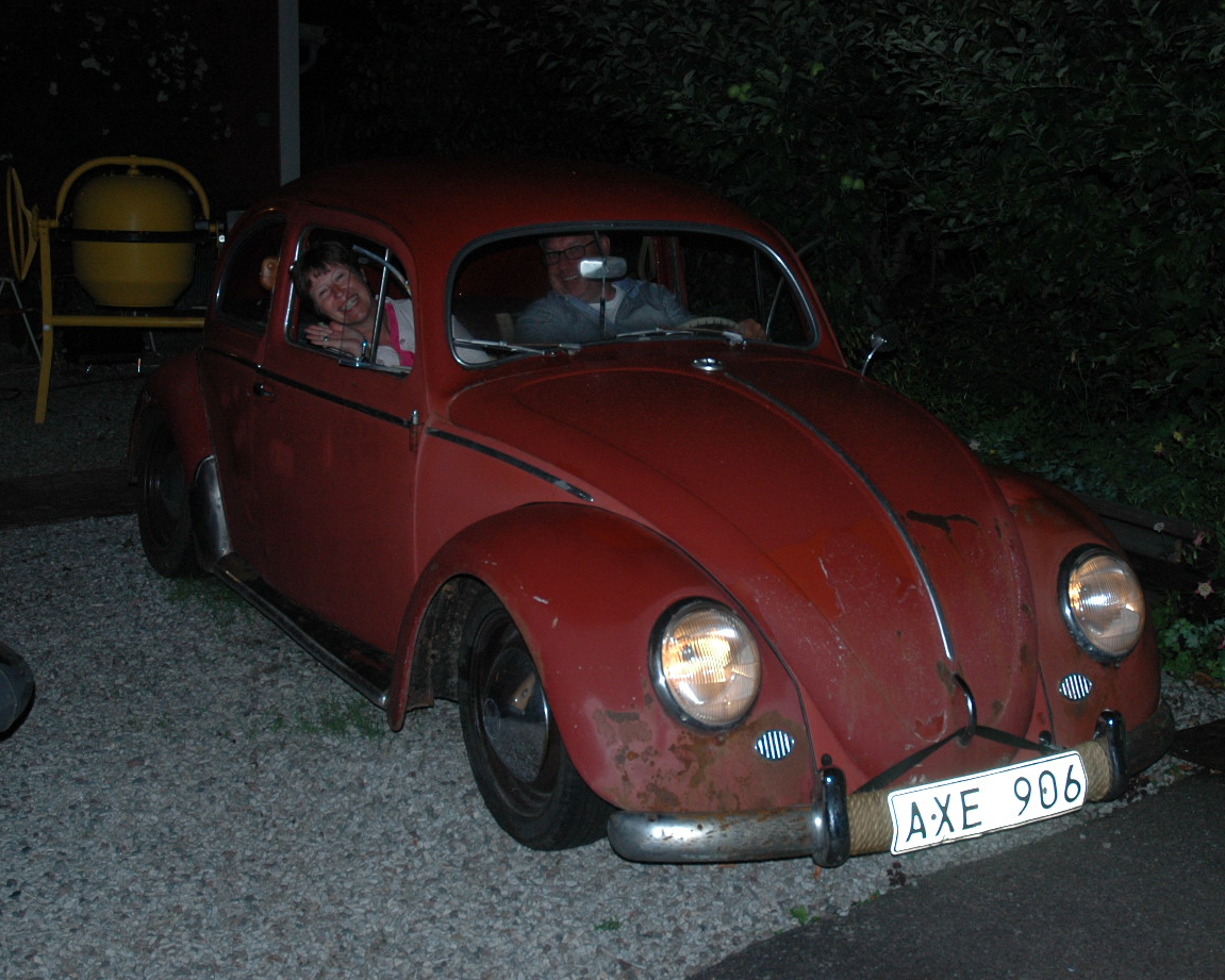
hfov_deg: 37.6
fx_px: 1799
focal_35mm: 50
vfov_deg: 30.5
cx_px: 636
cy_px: 465
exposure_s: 1/60
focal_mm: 27
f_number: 3.8
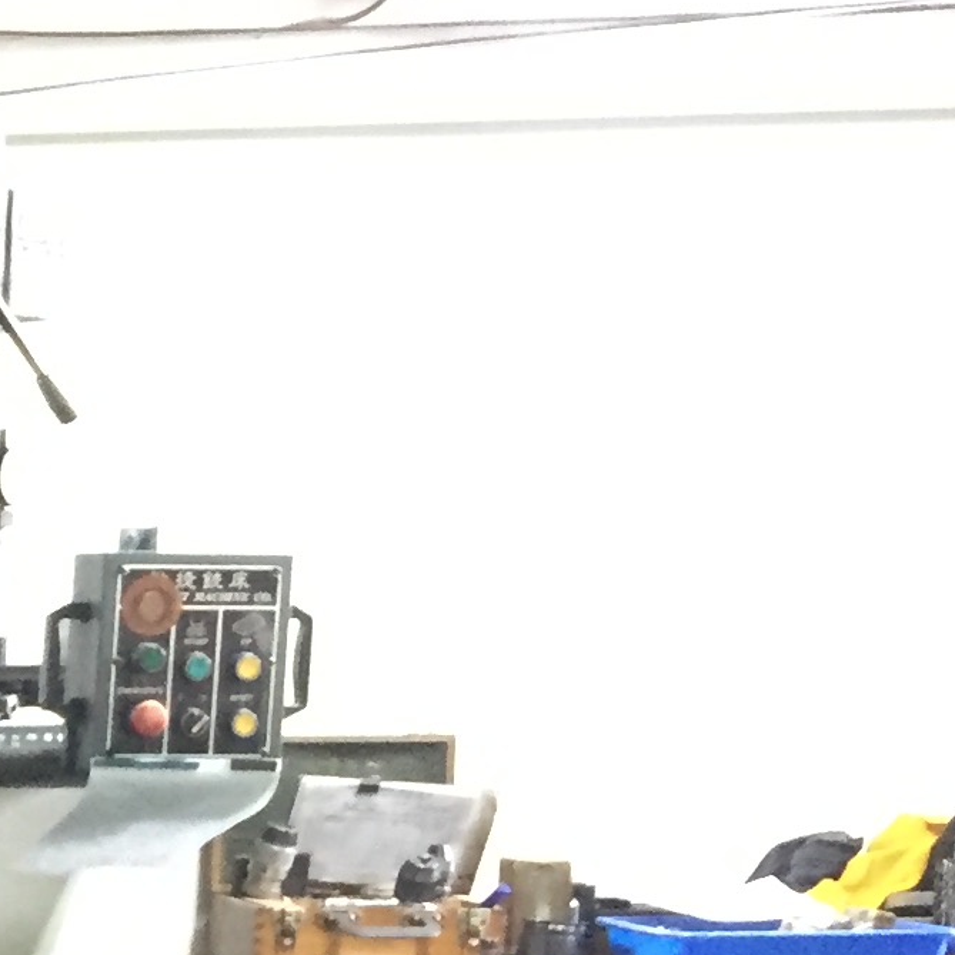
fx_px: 3902
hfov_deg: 11.9
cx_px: -1182
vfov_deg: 13.5
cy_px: 1213
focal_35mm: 125
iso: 250
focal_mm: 4.15
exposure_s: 1/24
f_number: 2.2
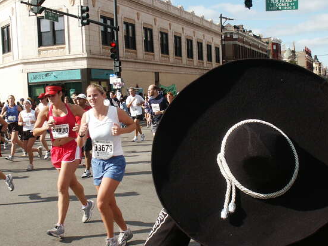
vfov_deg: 28.6
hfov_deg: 37.5
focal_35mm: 51
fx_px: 483
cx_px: 161
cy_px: 134
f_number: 6.7
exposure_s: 1/180
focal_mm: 7.19
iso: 64
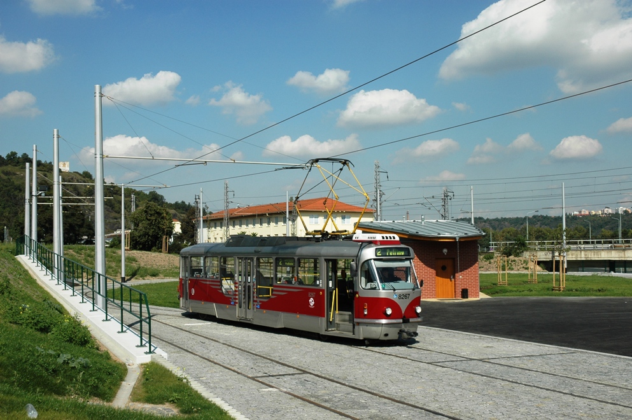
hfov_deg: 42.4
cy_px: 210
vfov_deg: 28.9
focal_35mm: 46
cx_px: 316
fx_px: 816
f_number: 7.1
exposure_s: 1/1000
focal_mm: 31
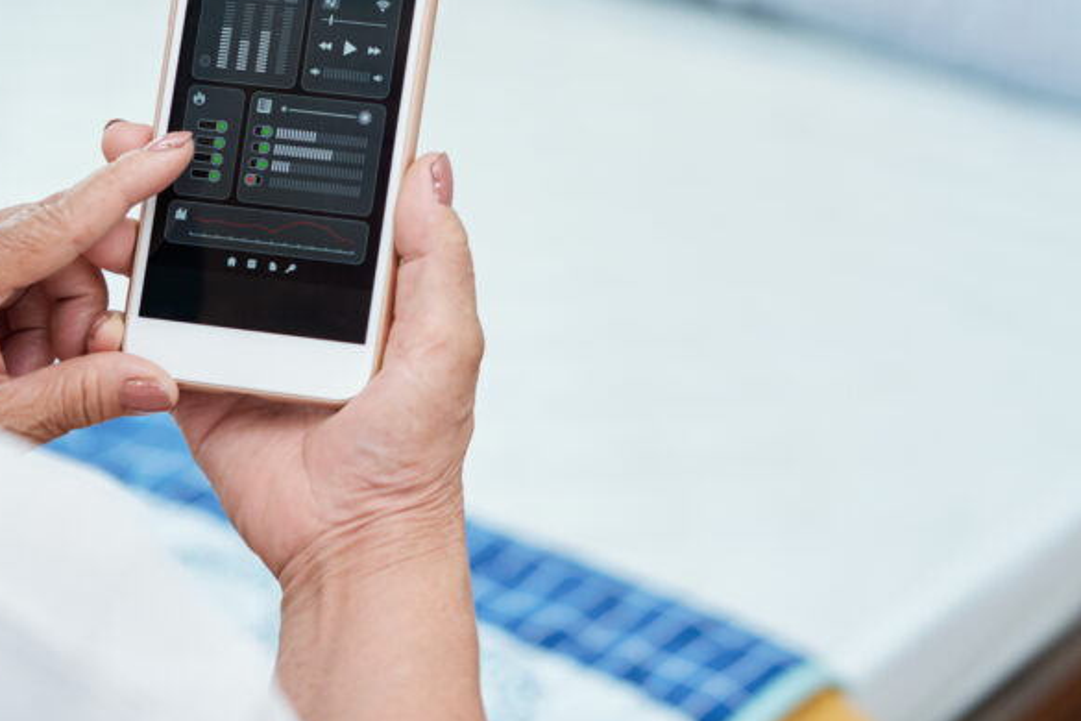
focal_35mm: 105
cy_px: 143
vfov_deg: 13.0
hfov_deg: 19.4
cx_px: 711
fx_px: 3153
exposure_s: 1/125
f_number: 4
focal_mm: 60
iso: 400
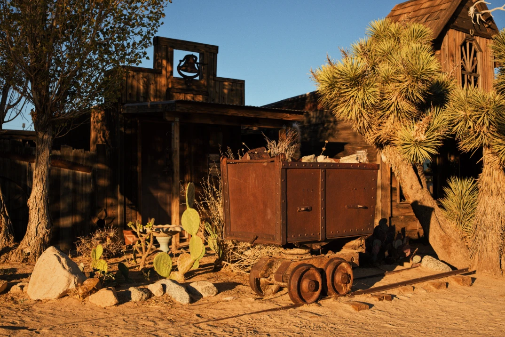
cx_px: 251
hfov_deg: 46.4
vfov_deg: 31.9
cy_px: 165
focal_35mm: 42
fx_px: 589
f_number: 2.8
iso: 125
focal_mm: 27
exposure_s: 1/950
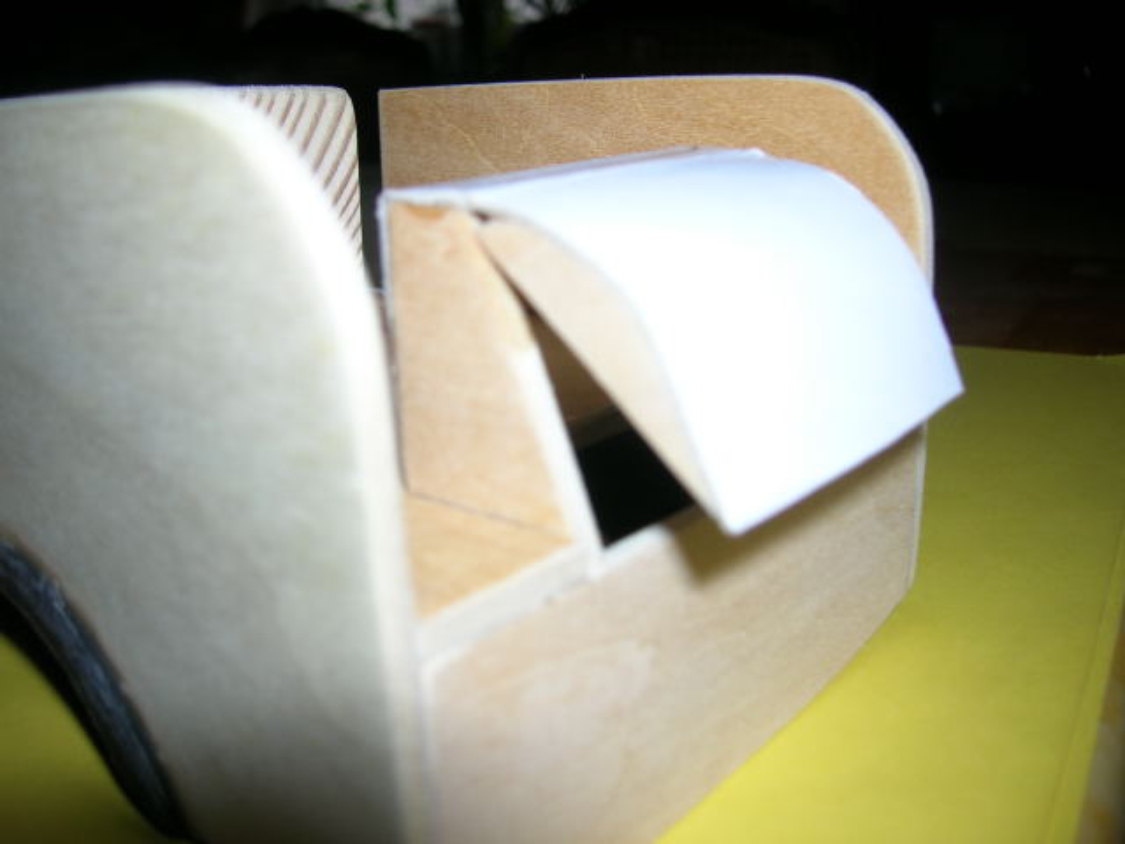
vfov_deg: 41.8
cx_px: 562
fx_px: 1105
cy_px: 422
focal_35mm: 34
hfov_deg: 54.0
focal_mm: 5.7
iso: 50
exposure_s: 1/60.1
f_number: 2.9
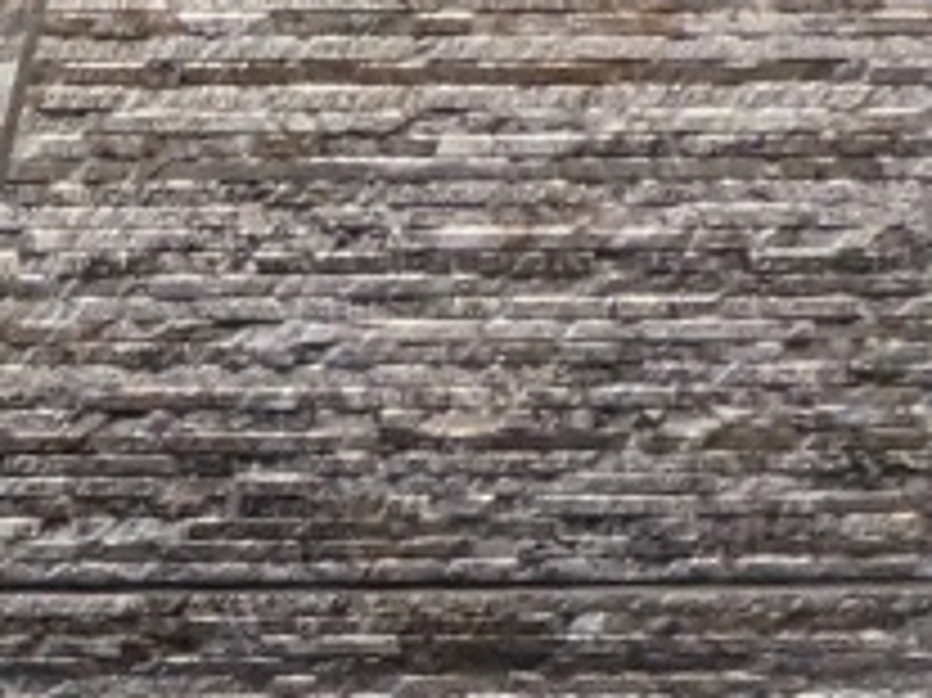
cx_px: -1553
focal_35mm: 116
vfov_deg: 11.8
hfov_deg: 12.1
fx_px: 3121
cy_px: 1241
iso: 339
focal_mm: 2.35
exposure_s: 1/100
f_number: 2.2
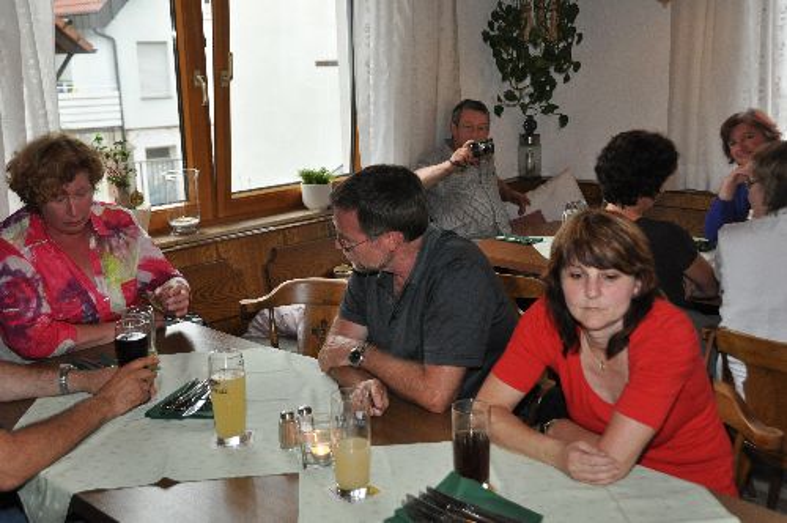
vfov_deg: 32.9
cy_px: 262
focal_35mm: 40
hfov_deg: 48.0
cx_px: 394
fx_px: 884
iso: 800
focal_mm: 27
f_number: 4
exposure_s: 1/60
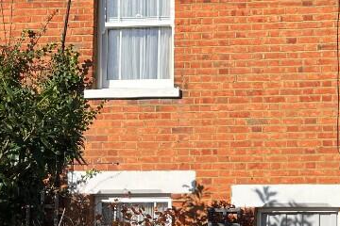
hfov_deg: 25.8
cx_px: 279
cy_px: 128
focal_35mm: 77
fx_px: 727
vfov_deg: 17.7
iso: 50
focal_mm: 5.1
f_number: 1.6
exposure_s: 1/3876
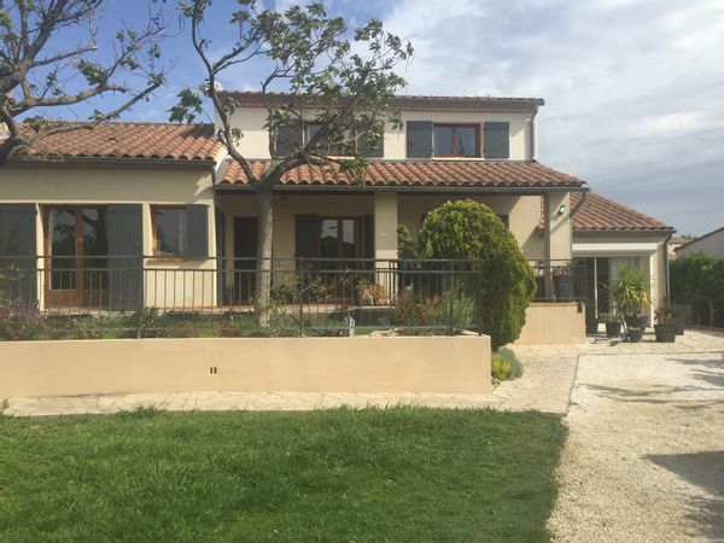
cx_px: 362
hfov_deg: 61.7
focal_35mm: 29
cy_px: 272
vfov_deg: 48.2
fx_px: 607
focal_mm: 4.15
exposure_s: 1/2198
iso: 32
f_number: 2.2
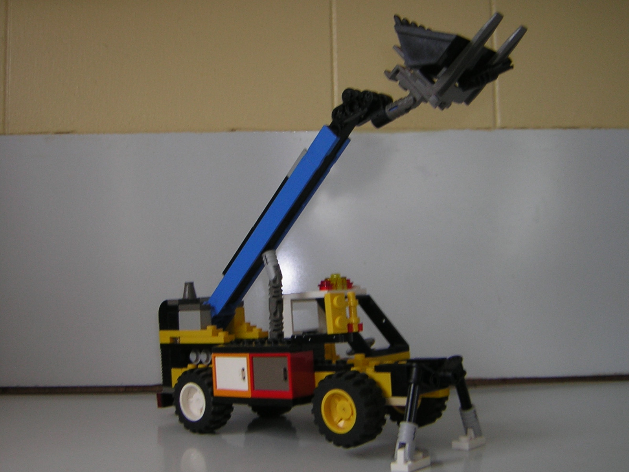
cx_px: 314
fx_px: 781
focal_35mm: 43
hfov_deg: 43.9
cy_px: 236
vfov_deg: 33.6
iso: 50
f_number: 2.8
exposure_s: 1/30
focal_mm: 5.6
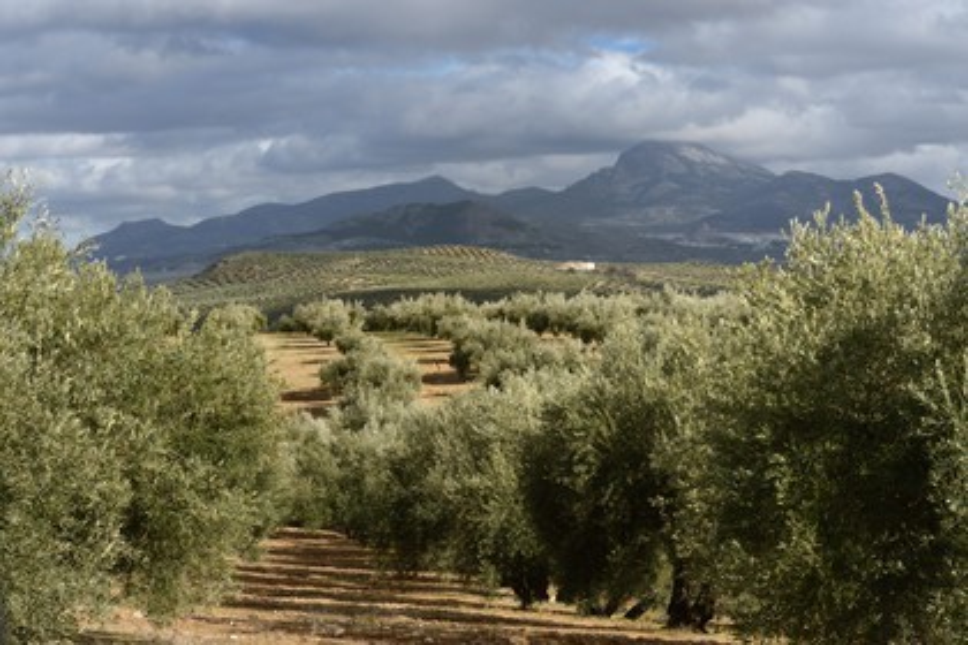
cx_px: 484
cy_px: 322
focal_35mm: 95
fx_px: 2554
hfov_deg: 21.5
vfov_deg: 14.4
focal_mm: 95
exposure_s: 1/250
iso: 400
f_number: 16
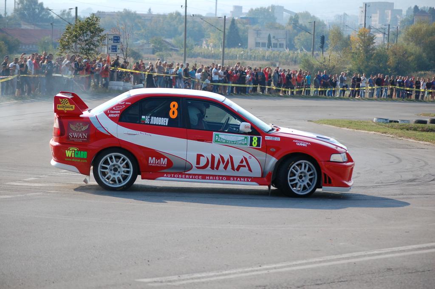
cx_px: 218
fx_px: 1358
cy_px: 144
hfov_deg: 18.2
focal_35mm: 112
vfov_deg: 12.2
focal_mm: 75
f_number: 4.2
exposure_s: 1/1000
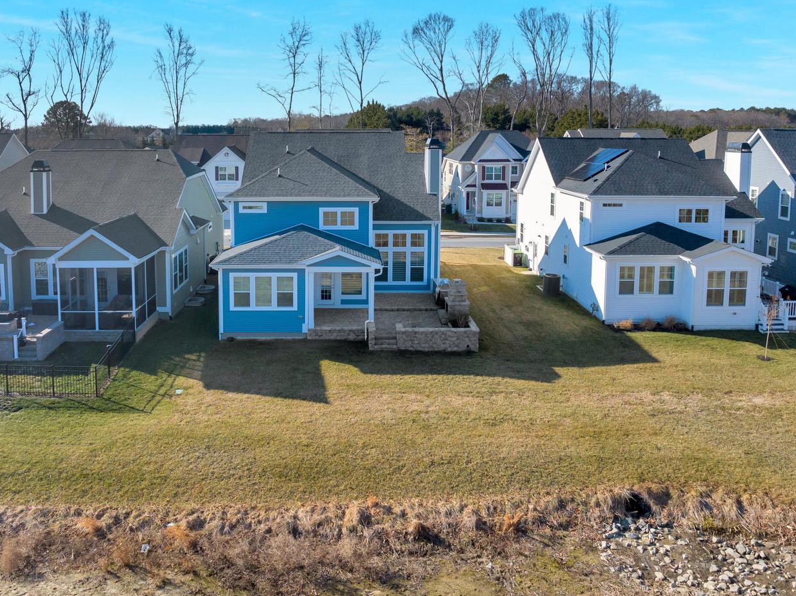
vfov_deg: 49.7
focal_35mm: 28
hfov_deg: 63.3
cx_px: 349
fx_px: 643
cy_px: 301
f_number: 2.8
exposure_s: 1/2000
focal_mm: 12.29
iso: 180
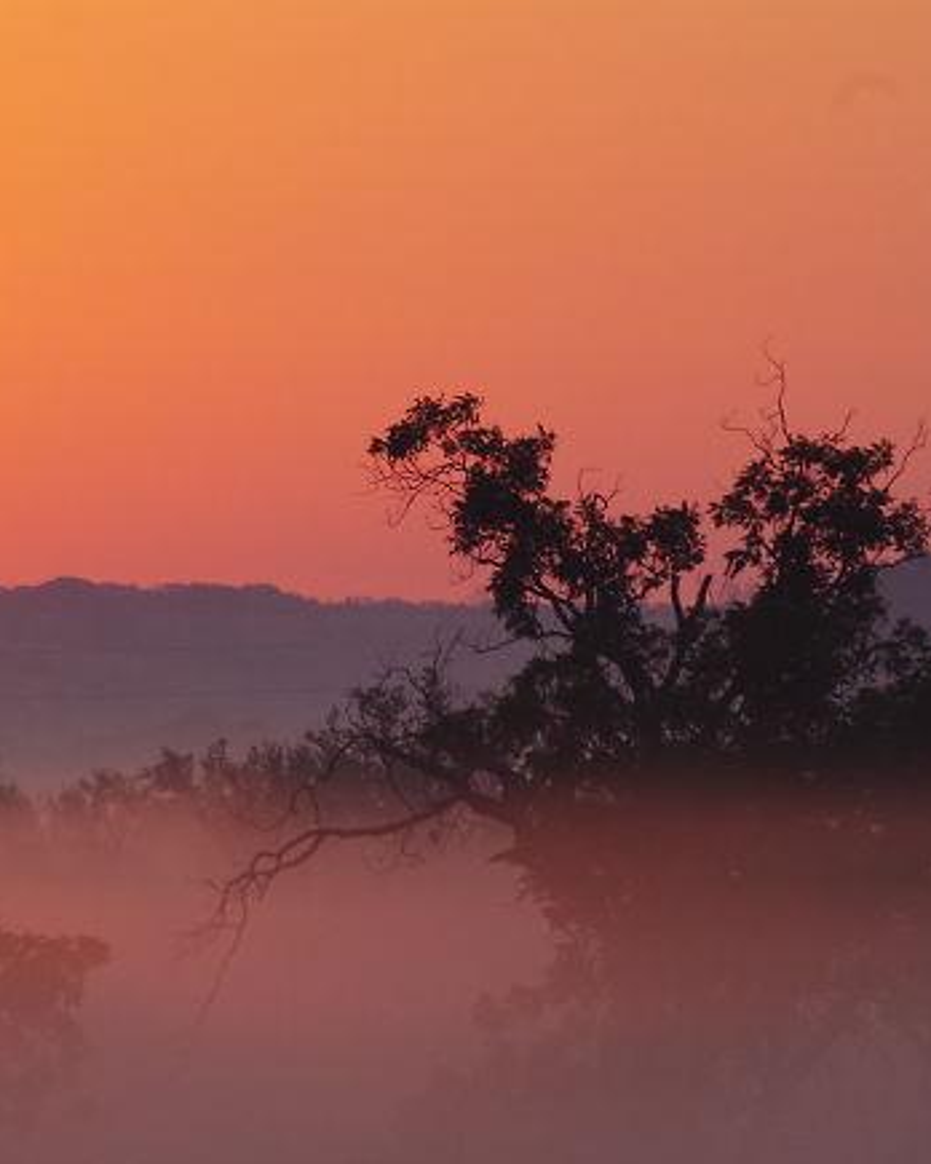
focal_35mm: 568
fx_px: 19563
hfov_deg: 2.7
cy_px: 669
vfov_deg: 3.4
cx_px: 211
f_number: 10
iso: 400
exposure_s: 1/250
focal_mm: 200
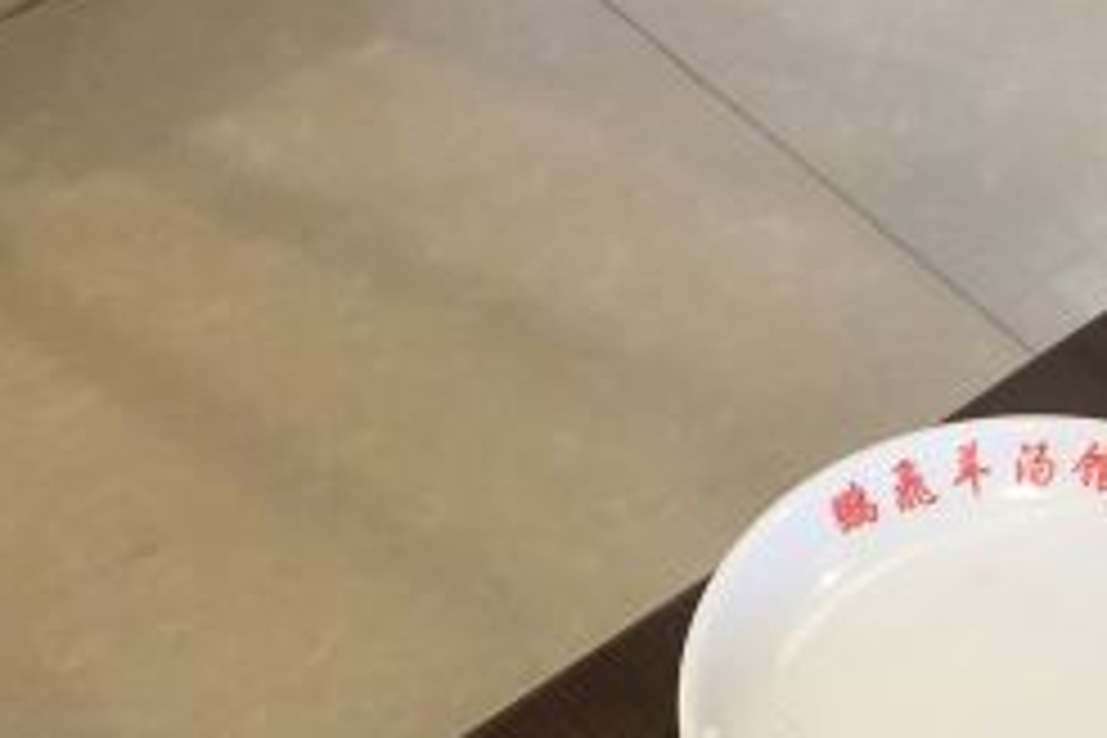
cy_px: 1163
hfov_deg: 22.7
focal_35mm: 86
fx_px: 2644
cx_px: 1120
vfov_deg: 14.6
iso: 64
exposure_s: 1/33
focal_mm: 4.15
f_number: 2.2
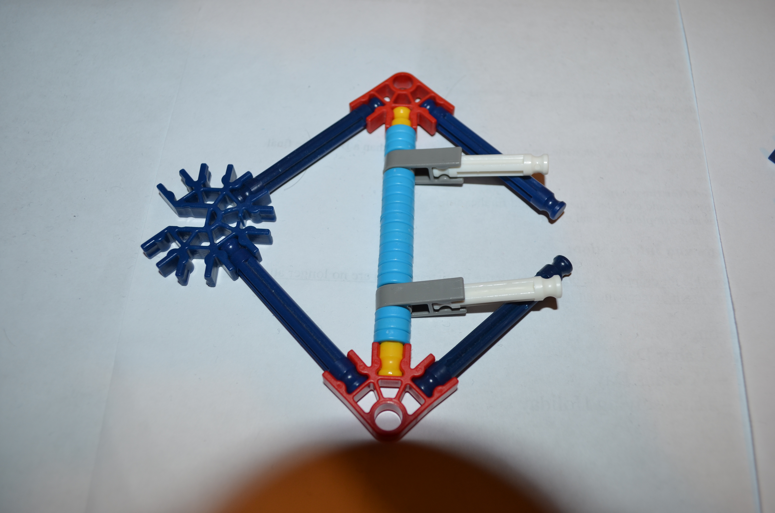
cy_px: 256
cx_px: 388
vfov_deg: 43.4
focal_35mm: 30
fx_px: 644
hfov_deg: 62.0
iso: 200
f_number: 5.6
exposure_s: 1/30
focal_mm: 20
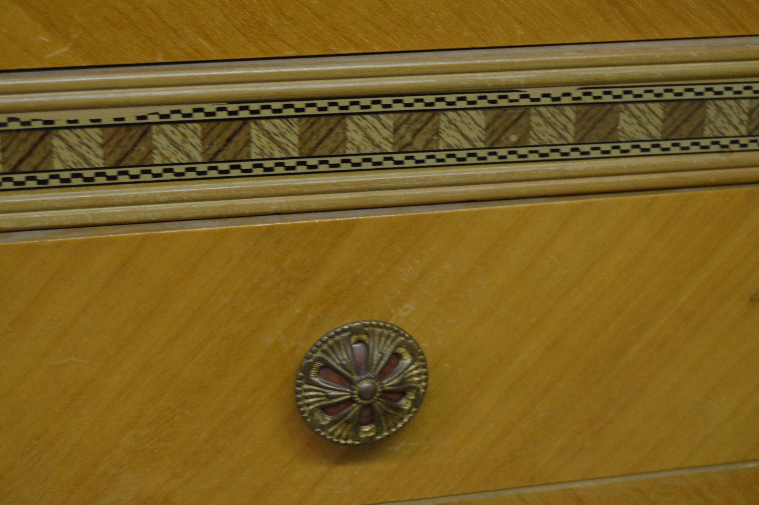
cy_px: 251
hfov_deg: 24.1
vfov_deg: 16.1
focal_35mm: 85
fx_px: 1780
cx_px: 388
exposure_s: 1/40
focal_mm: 55
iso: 1600
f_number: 6.3
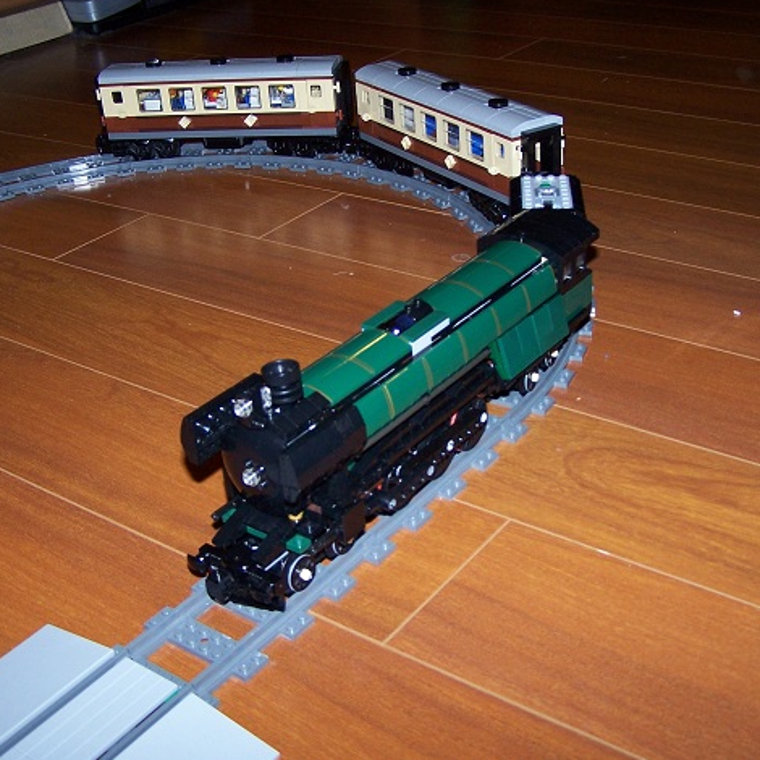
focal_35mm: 46
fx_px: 1143
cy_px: 371
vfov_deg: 36.8
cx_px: 401
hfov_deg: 36.8
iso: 140
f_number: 2.8
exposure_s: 1/60
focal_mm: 6.3
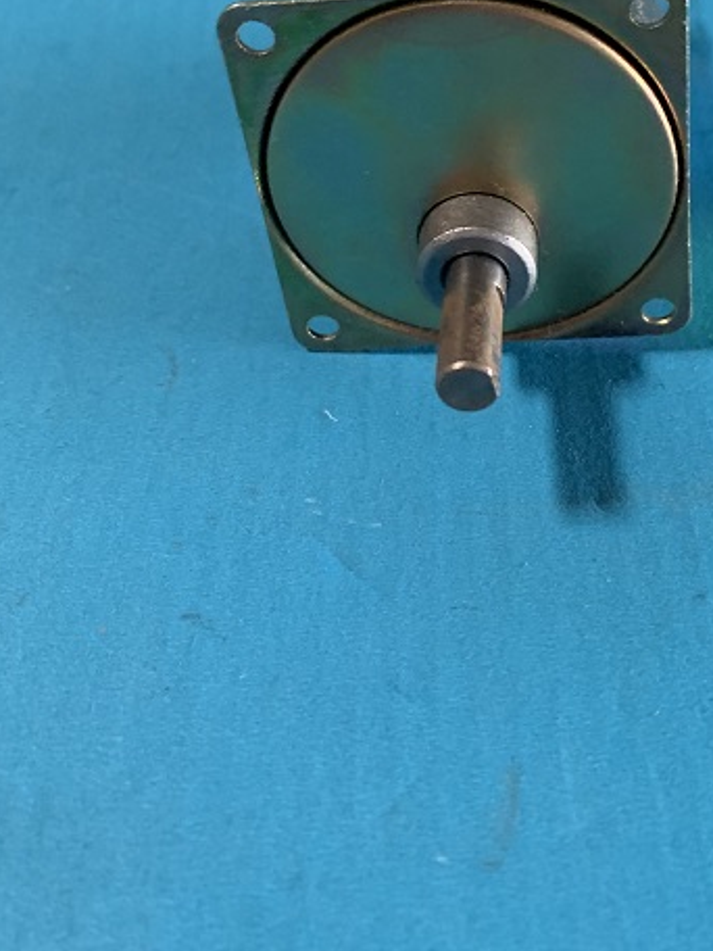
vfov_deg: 39.6
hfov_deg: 31.1
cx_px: 503
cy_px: 191
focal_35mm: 46
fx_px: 1263
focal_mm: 4.25
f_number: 1.8
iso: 400
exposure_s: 1/47
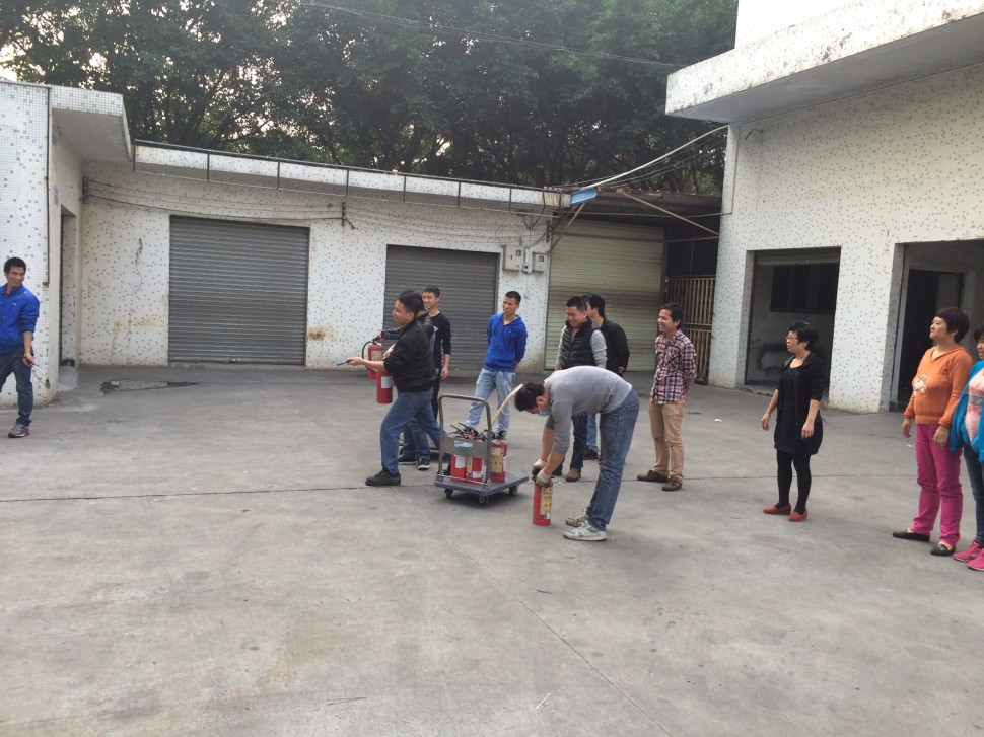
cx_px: 492
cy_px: 368
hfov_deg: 61.7
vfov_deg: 48.2
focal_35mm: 29
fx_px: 824
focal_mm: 4.15
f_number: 2.2
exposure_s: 1/100
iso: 40
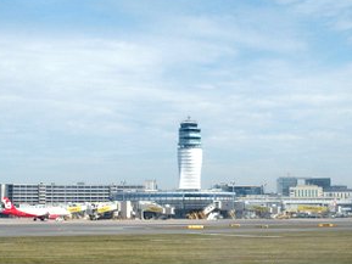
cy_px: 124
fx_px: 844
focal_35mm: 83
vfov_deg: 17.8
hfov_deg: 23.5
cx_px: 162
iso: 100
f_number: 4.5
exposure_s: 1/1000
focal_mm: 10.8
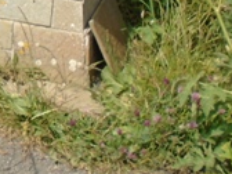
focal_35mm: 99
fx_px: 664
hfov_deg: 17.0
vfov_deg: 13.8
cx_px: -159
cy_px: -109
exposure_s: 1/160
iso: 100
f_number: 8
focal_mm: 4.6
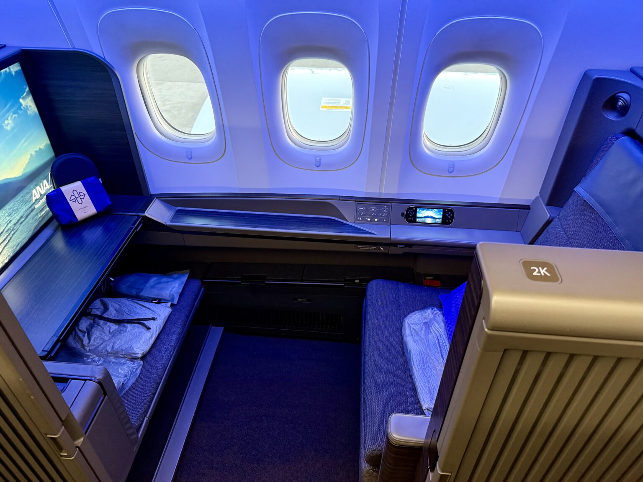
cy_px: 241
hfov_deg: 71.6
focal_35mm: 24
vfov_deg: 56.8
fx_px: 446
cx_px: 322
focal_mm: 6.76
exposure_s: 1/54
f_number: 1.78
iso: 640
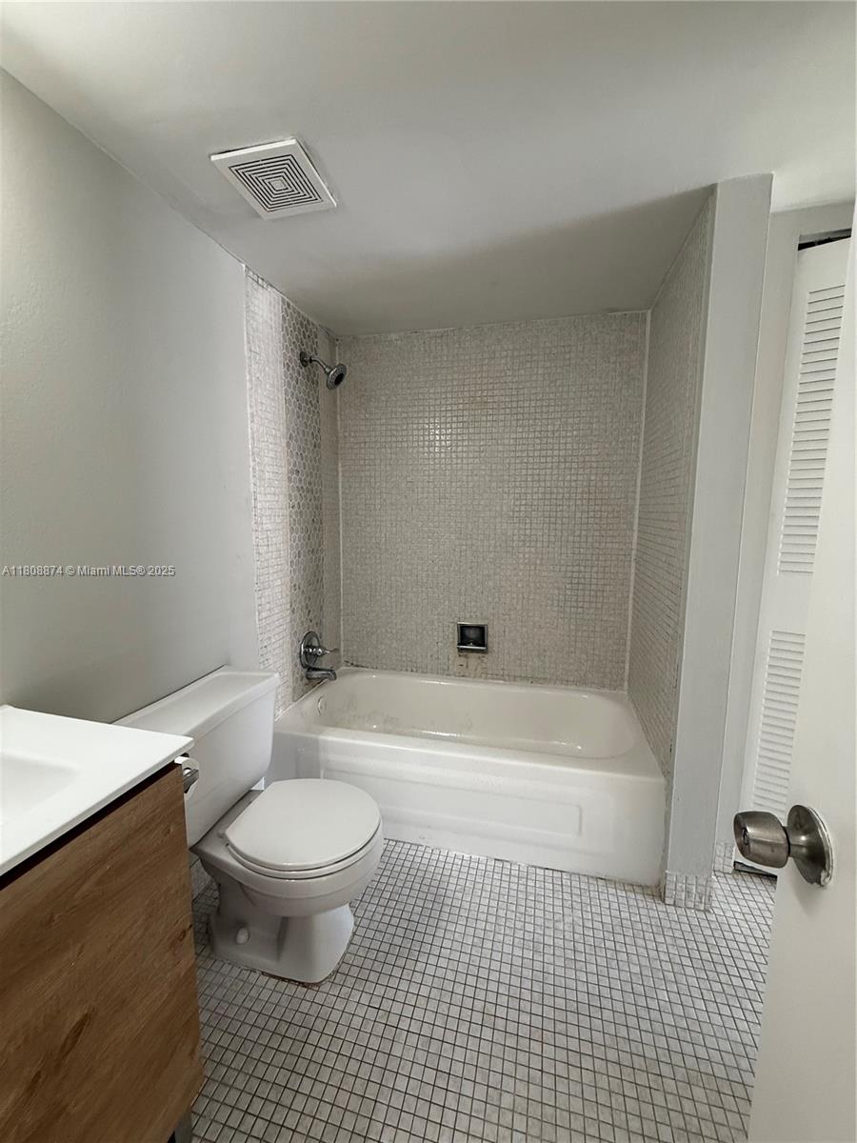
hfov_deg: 85.7
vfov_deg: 102.1
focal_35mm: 14
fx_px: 462
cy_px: 572
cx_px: 428
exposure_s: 1/120
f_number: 2.2
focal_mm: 2.22
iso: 200
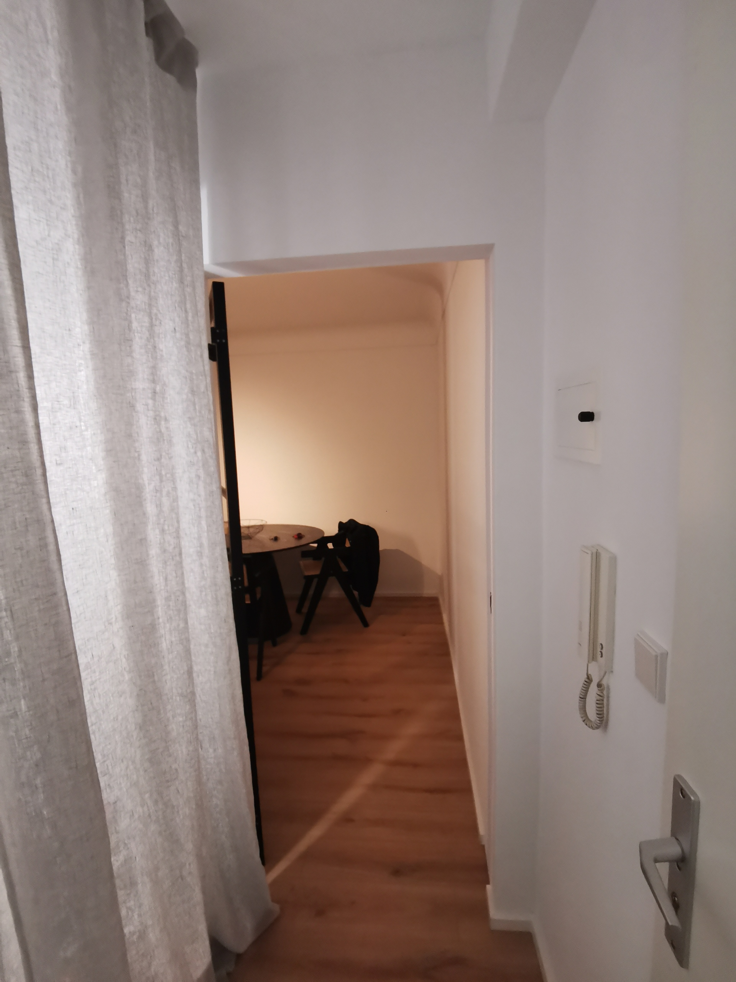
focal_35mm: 17
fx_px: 482
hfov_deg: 74.7
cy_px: 491
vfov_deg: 91.0
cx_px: 368
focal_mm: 2.26
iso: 500
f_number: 2.2
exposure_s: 1/25
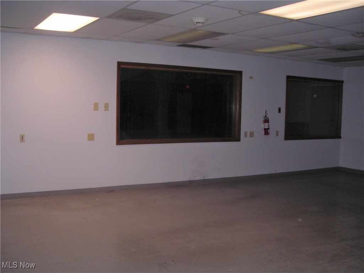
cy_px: 136
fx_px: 400
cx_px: 182
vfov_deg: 37.7
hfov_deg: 49.0
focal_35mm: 38
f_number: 3.2
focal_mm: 6.3
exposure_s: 1/60.1
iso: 132
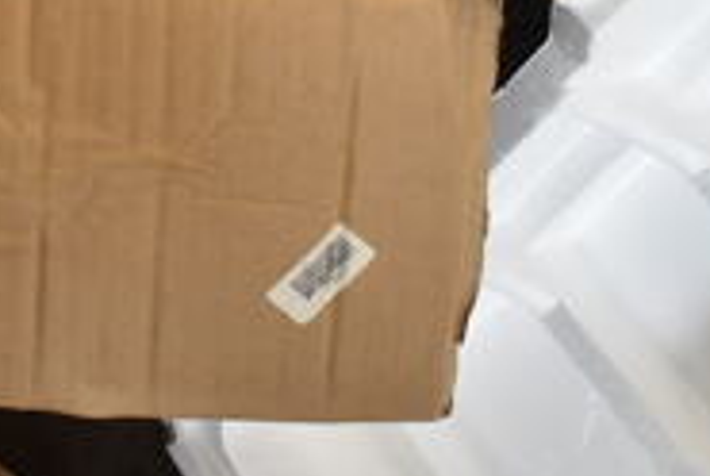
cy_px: -215
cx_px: -88
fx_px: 1758
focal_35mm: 89
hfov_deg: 21.5
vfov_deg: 14.5
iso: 200
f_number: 3.5
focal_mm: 18
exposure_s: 1/30
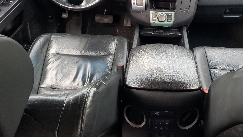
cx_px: 160
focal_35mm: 39
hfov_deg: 50.8
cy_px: 43
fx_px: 251
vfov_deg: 30.2
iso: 72
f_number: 1.5
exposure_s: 1/120
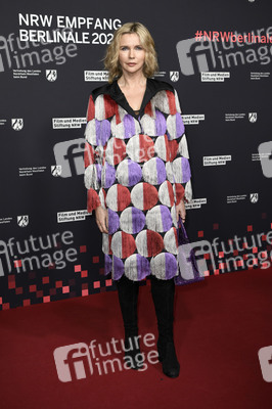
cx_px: 136
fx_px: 454
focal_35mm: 40
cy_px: 204
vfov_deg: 48.5
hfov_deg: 33.3
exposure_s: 1/250
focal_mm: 40
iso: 800
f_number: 4
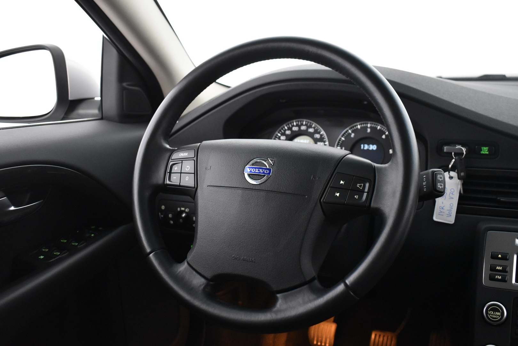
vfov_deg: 35.5
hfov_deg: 51.3
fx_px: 540
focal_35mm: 38
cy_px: 173
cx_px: 259
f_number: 4
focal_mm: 25
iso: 3200
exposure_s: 1/30
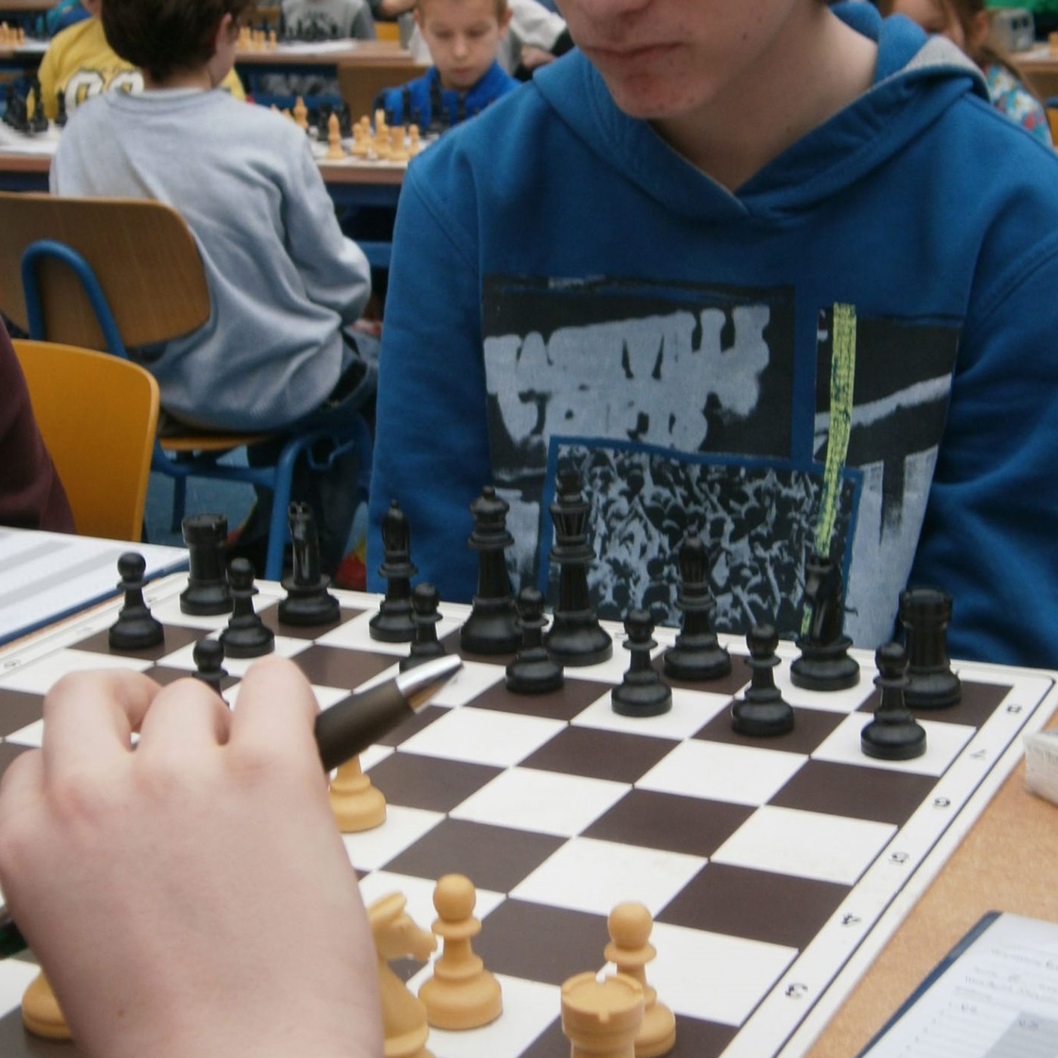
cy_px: 393
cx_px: 532
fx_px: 2178
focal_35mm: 63
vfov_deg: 27.2
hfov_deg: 27.3
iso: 80
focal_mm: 8.3
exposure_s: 1/50
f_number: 3.4
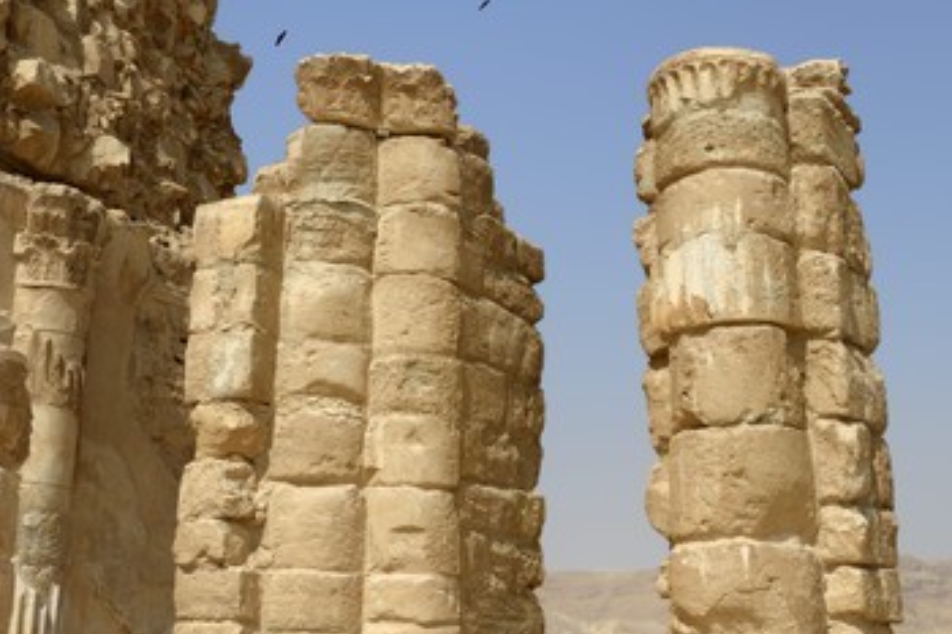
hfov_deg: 41.1
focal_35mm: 48
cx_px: 484
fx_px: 1269
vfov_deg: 28.0
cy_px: 337
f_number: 10
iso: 100
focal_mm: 40
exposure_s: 1/200
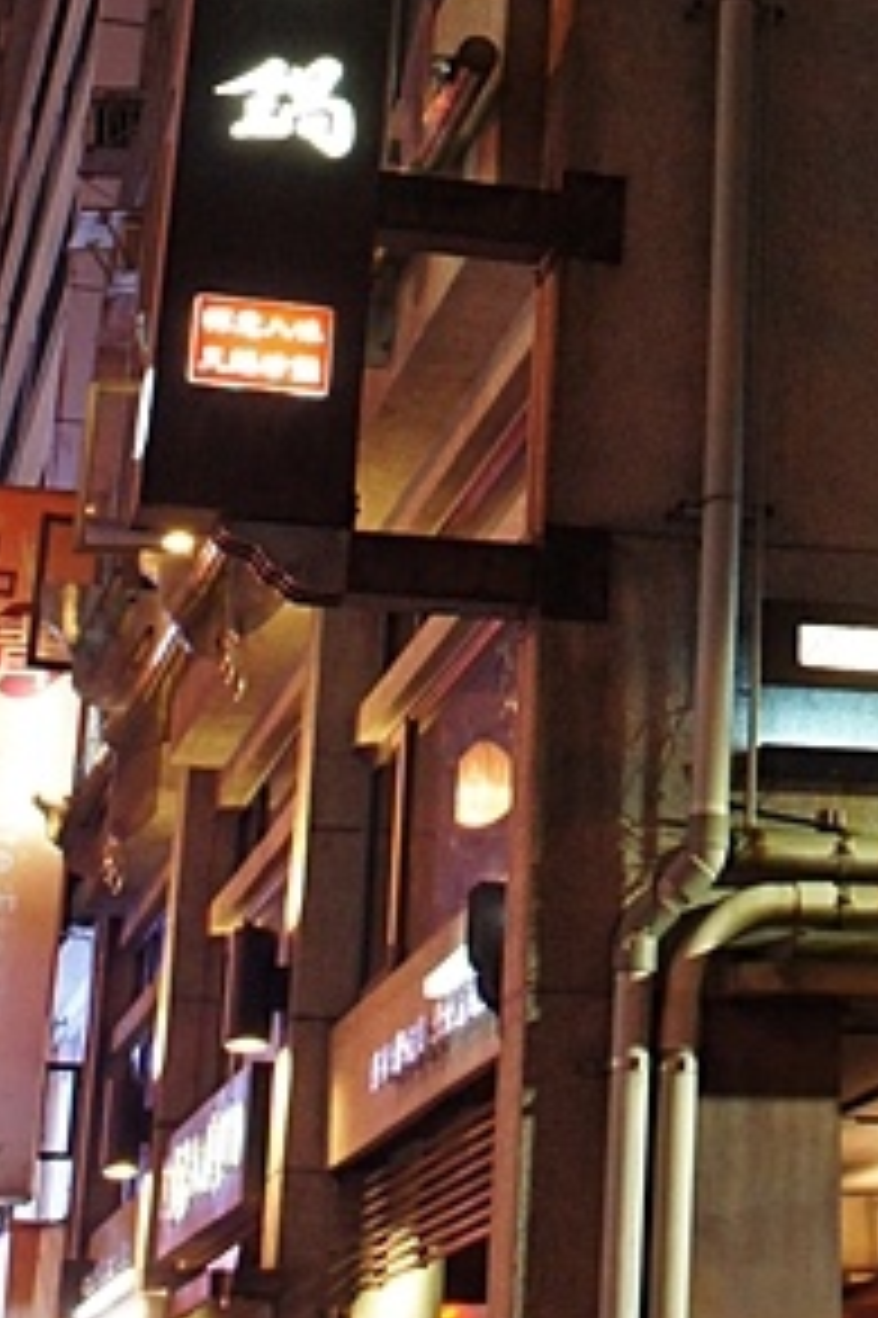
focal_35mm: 88
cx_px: 1164
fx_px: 3206
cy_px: -229
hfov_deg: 14.9
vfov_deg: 21.7
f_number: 4.5
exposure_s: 1/10
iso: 1600
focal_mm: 19
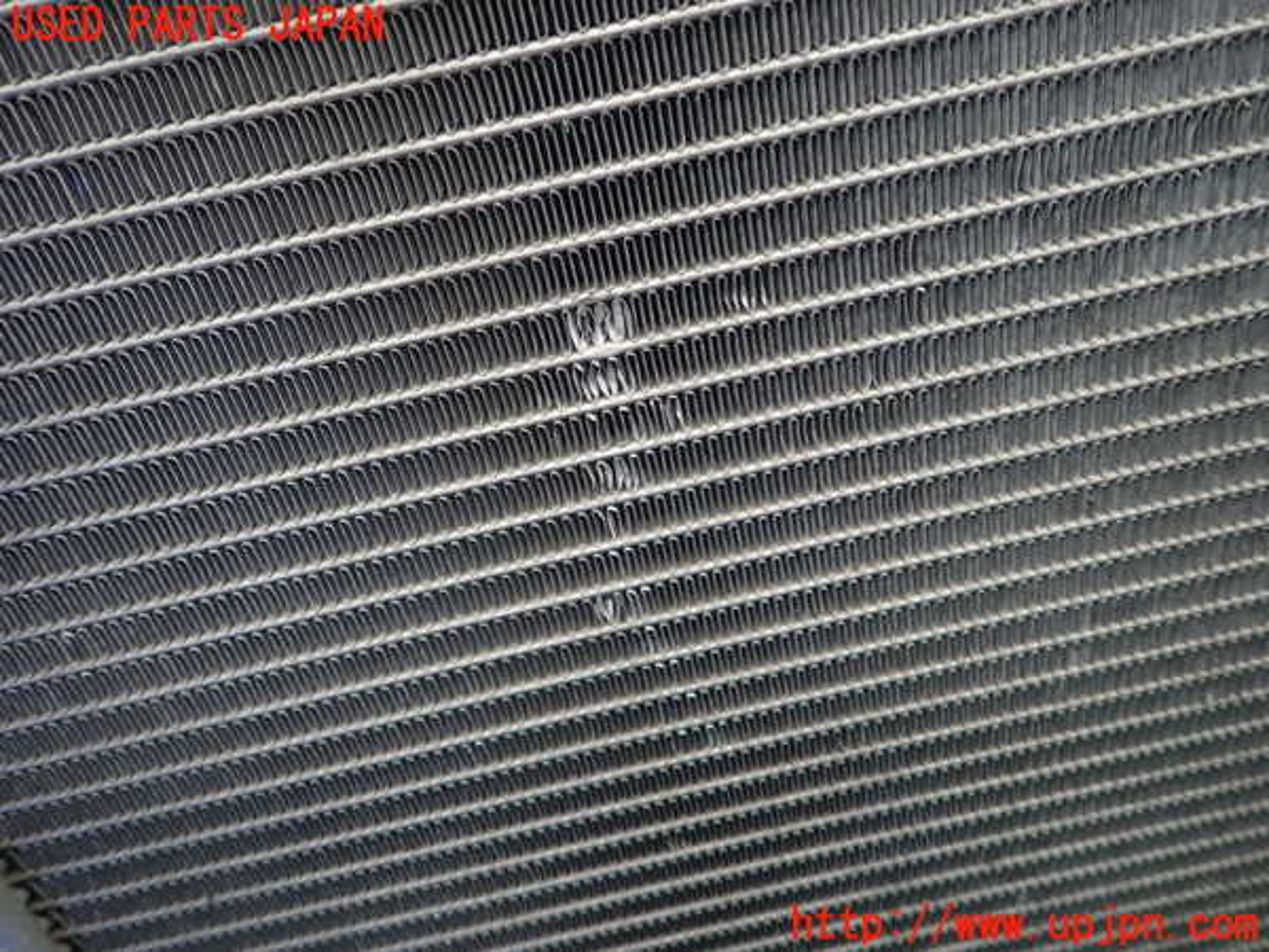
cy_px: 476
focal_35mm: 25
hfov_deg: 69.4
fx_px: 916
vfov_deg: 54.9
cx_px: 634
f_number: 2
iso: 200
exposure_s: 1/50
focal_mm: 4.5
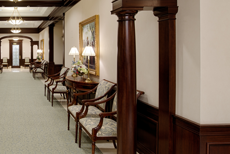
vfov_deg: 41.9
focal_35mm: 31
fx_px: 198
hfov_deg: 51.9
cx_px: 16
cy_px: 54
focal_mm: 16
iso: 100
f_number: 11
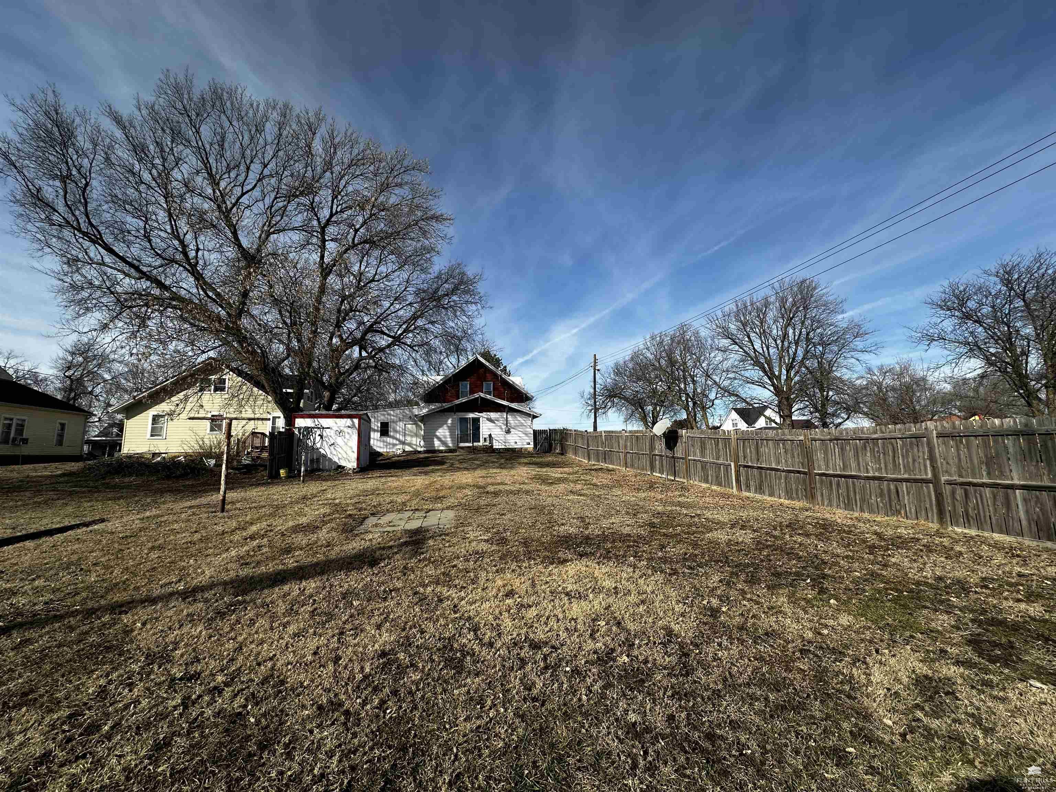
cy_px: 396
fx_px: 427
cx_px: 528
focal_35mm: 14
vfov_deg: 85.7
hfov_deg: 102.1
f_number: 2.2
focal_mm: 2.22
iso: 40
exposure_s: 1/2132
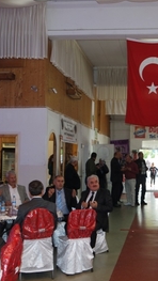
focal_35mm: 46
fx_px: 343
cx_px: 120
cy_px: 140
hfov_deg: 25.6
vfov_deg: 44.6
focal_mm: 19
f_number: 4
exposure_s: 1/40
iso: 400
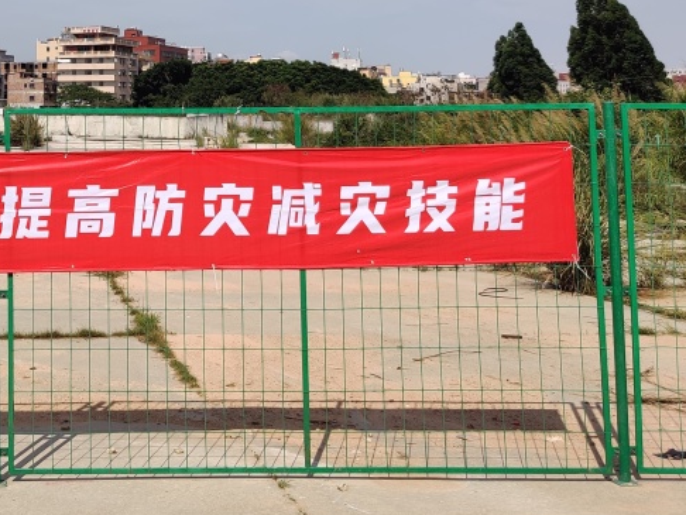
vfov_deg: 23.9
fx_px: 1190
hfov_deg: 29.8
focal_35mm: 60
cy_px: 66
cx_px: -10
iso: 125
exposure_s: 1/3129
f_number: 1.65
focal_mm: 4.75
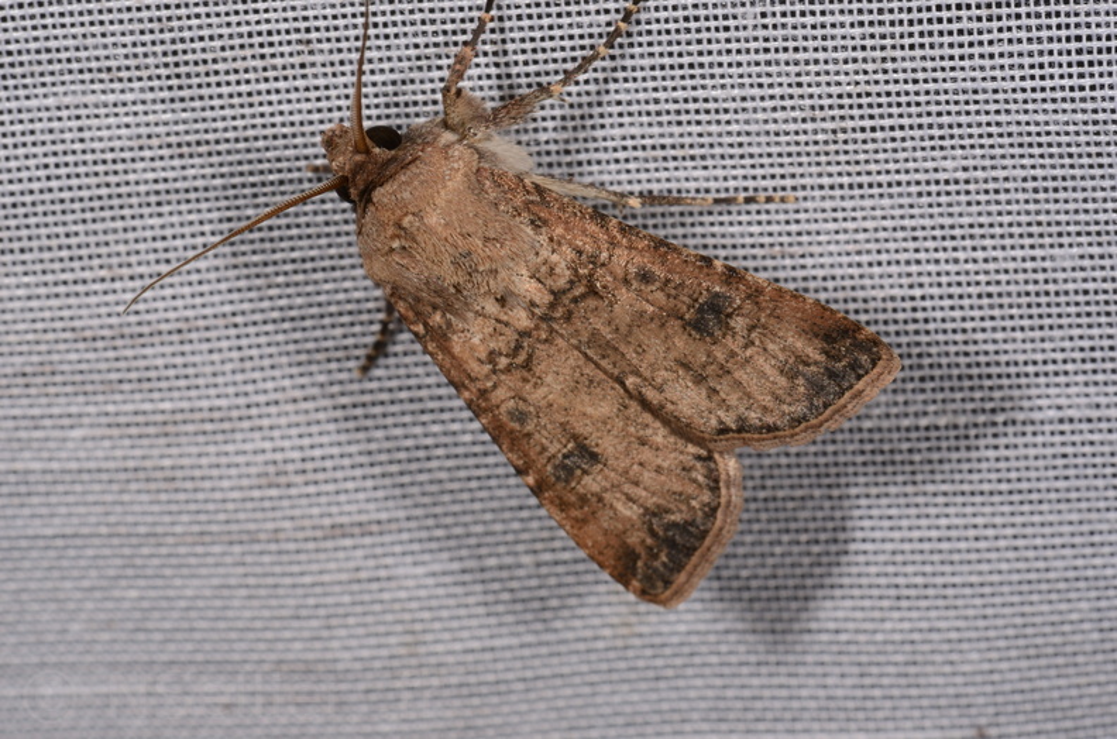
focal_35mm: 128
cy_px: 370
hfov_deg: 16.1
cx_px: 558
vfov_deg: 10.7
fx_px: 3947
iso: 100
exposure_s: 1/60
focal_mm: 85
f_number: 25
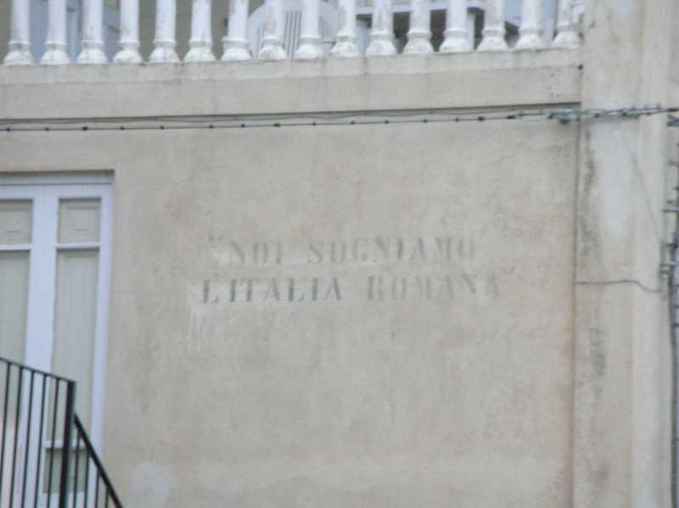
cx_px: 340
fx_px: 5940
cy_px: 254
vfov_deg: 4.9
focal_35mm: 303
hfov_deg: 6.5
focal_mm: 50
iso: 286
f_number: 4.4
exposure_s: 1/128
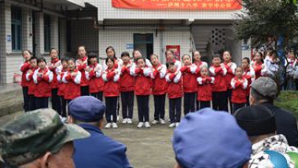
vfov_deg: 19.8
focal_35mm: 61
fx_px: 481
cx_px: 197
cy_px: 61
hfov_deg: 34.1
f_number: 4
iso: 800
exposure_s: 1/1000
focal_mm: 25
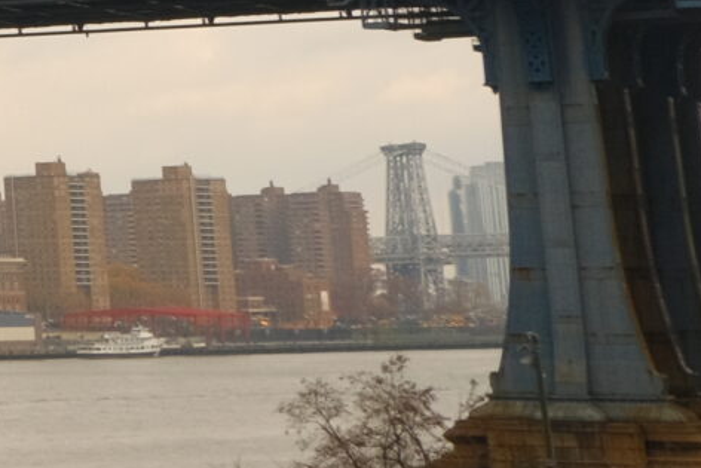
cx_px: -1075
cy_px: -209
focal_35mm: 141
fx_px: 2746
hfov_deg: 11.5
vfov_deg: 9.5
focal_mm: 17
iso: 500
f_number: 13
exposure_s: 1/250
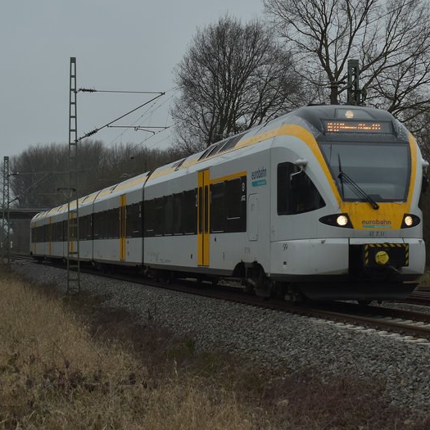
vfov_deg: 17.6
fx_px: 1391
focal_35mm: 99
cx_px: 351
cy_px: 215
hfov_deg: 17.4
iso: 400
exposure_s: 1/500
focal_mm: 34
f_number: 6.3
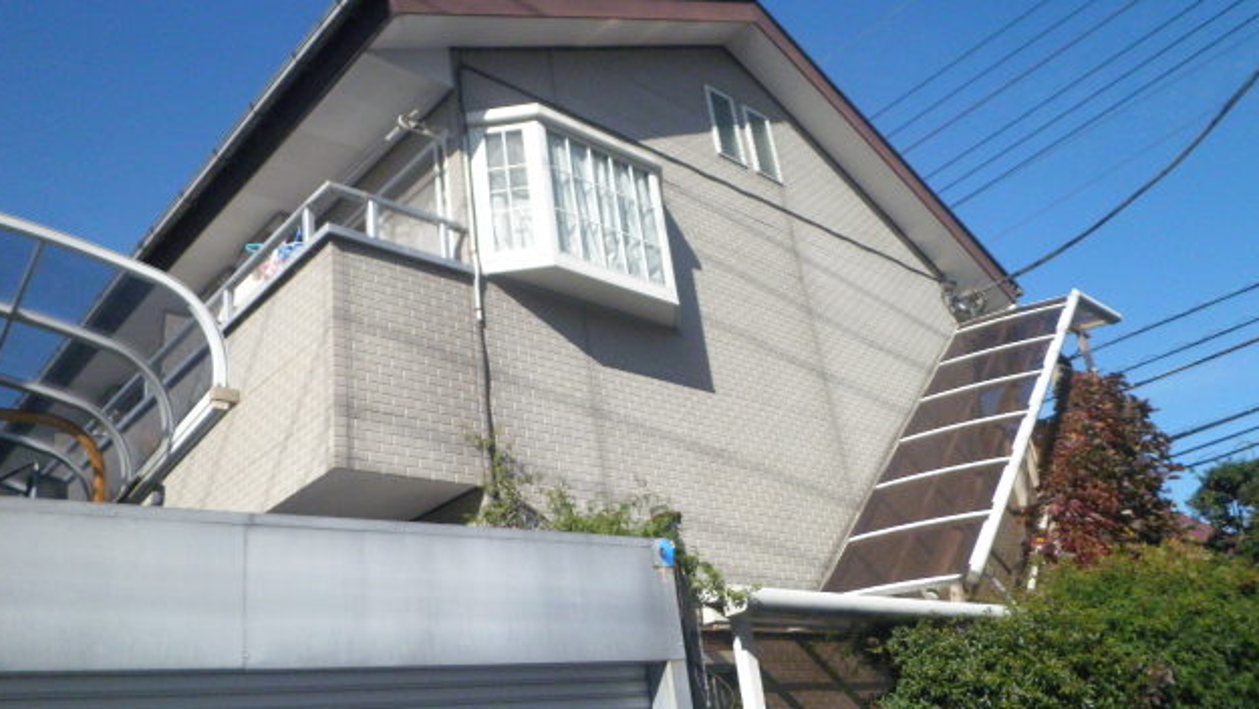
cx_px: 618
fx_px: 968
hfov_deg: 66.0
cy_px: 338
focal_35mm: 29
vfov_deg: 40.2
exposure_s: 1/1000
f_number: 7.9
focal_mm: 4.7
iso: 400
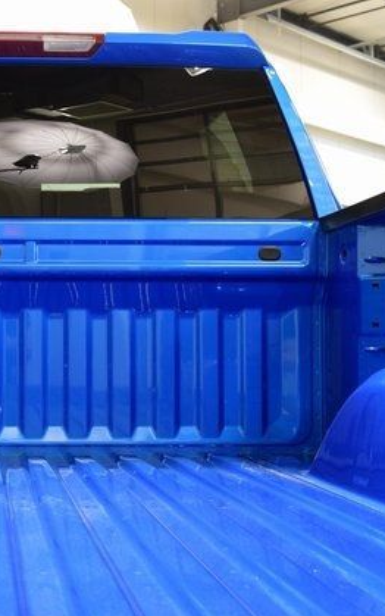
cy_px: 312
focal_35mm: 56
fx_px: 940
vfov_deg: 36.3
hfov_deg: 22.2
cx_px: -7
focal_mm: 24
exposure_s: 1/15
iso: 800
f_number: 6.3
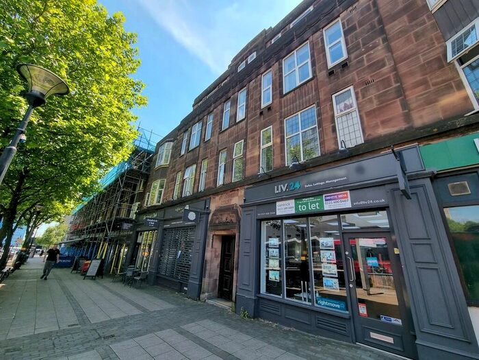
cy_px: 180
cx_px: 240
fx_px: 180
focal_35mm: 13
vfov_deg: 89.9
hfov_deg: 106.2
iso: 50
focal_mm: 2.2
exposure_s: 1/624
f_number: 2.2
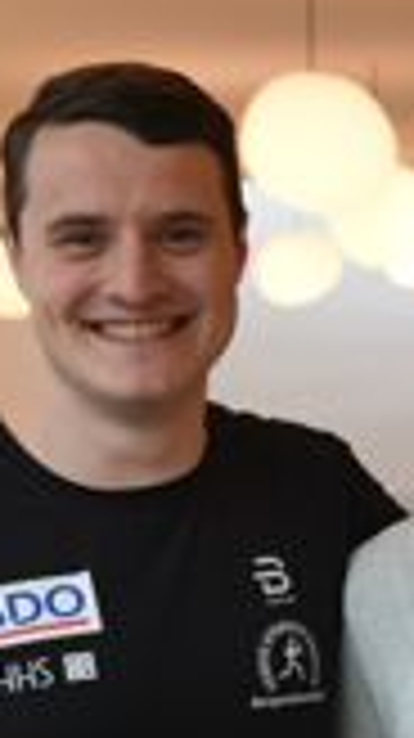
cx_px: 662
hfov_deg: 11.6
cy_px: 389
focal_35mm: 99
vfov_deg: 21.6
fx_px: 1936
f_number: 4
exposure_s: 1/60
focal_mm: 36
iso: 400
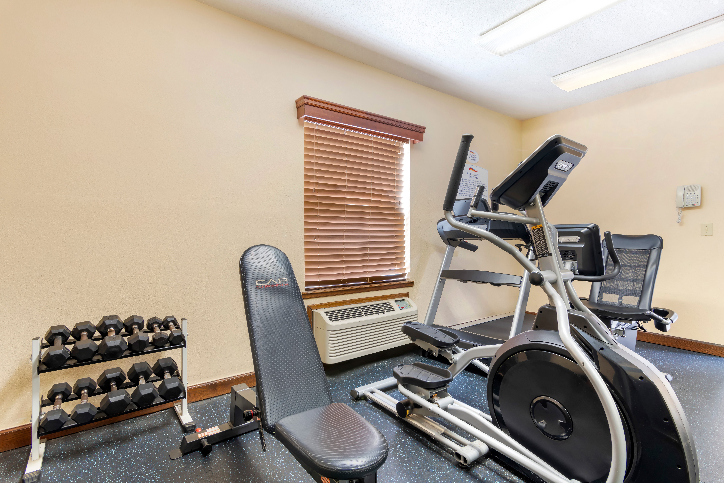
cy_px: 242
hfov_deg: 93.3
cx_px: 362
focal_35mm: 17
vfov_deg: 70.4
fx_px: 342
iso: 320
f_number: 10
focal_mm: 17
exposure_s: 1/1.67
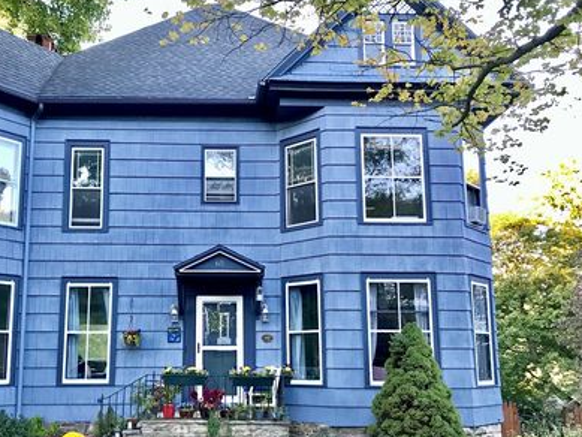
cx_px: 223
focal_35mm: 36
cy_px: 267
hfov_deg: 50.9
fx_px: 605
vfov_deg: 39.5
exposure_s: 1/40
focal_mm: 3.99
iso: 25
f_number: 1.8
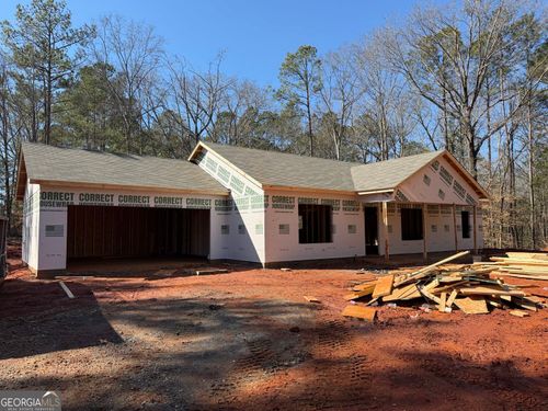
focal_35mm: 24
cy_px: 206
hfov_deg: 71.6
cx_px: 274
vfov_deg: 56.8
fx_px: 380
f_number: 1.78
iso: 100
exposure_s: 1/3021
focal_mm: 6.76
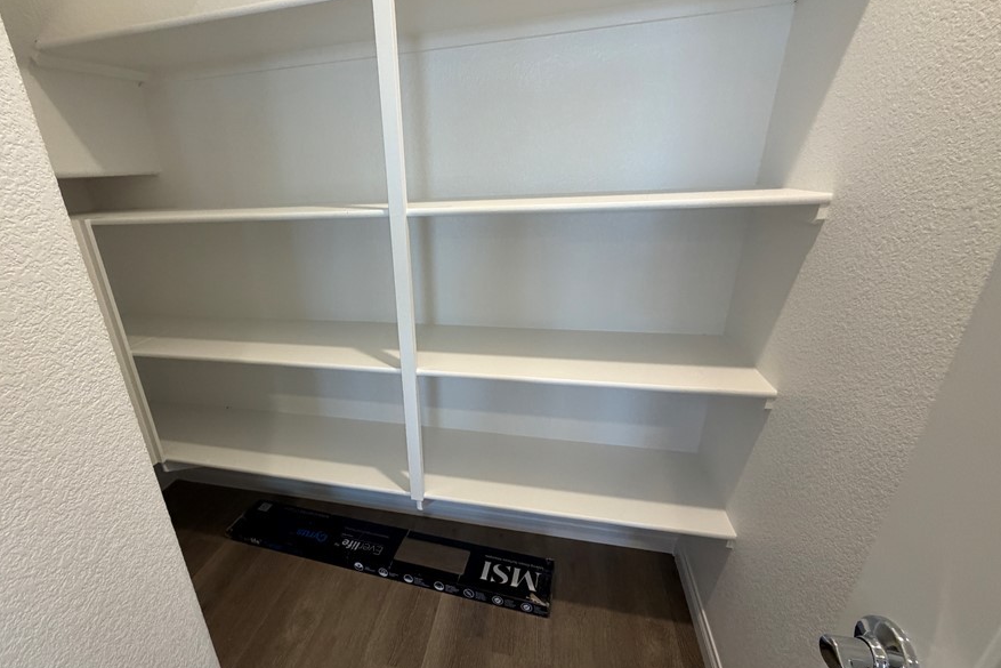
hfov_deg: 92.6
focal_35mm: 17
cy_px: 372
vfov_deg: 70.2
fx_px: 473
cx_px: 425
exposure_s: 1/120
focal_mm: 2.22
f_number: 2.2
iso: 320
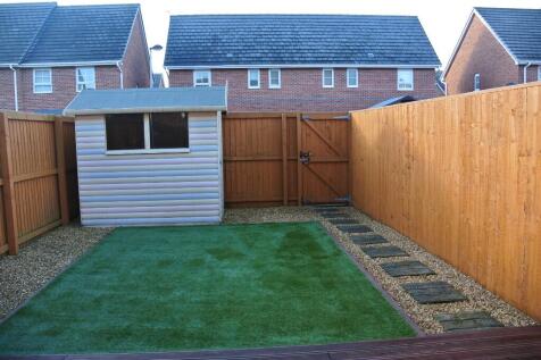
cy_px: 180
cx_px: 270
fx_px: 436
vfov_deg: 44.9
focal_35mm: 29
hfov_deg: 63.7
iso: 200
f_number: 3.5
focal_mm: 11
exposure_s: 1/160
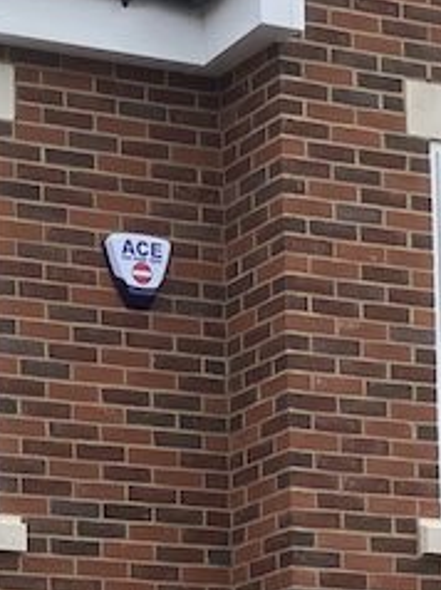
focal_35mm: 157
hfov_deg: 9.4
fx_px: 2672
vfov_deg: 12.2
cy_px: 752
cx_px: 59
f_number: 1.8
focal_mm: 3.99
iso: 32
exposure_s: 1/1215
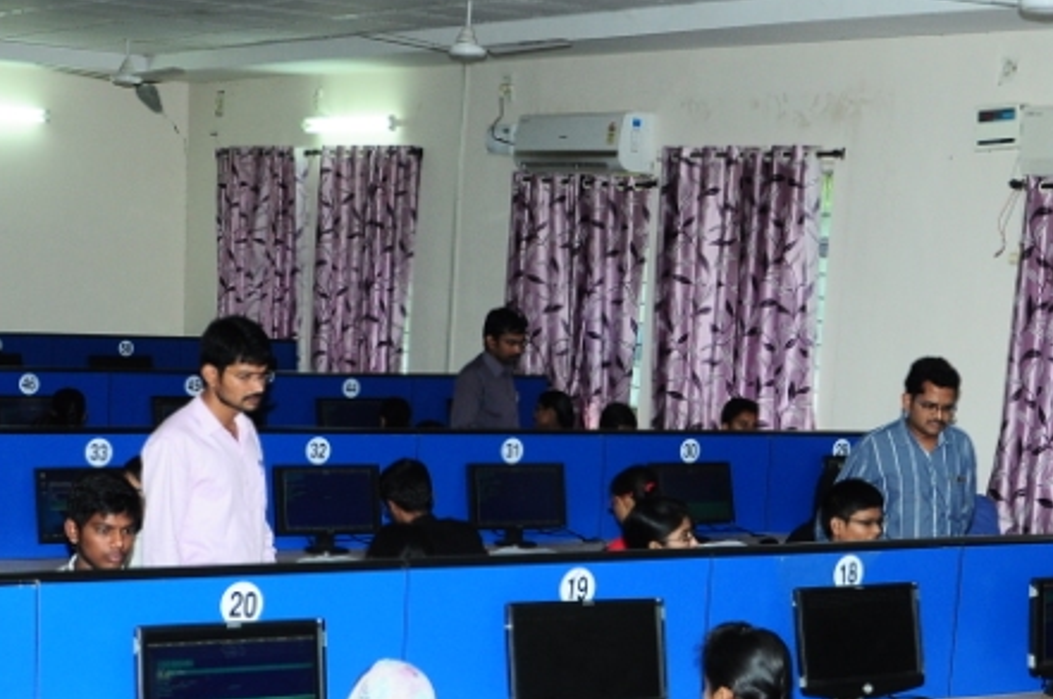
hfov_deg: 27.6
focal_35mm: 73
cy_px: 644
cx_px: 633
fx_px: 2138
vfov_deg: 18.3
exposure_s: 1/100
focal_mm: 21
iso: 400
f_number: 5
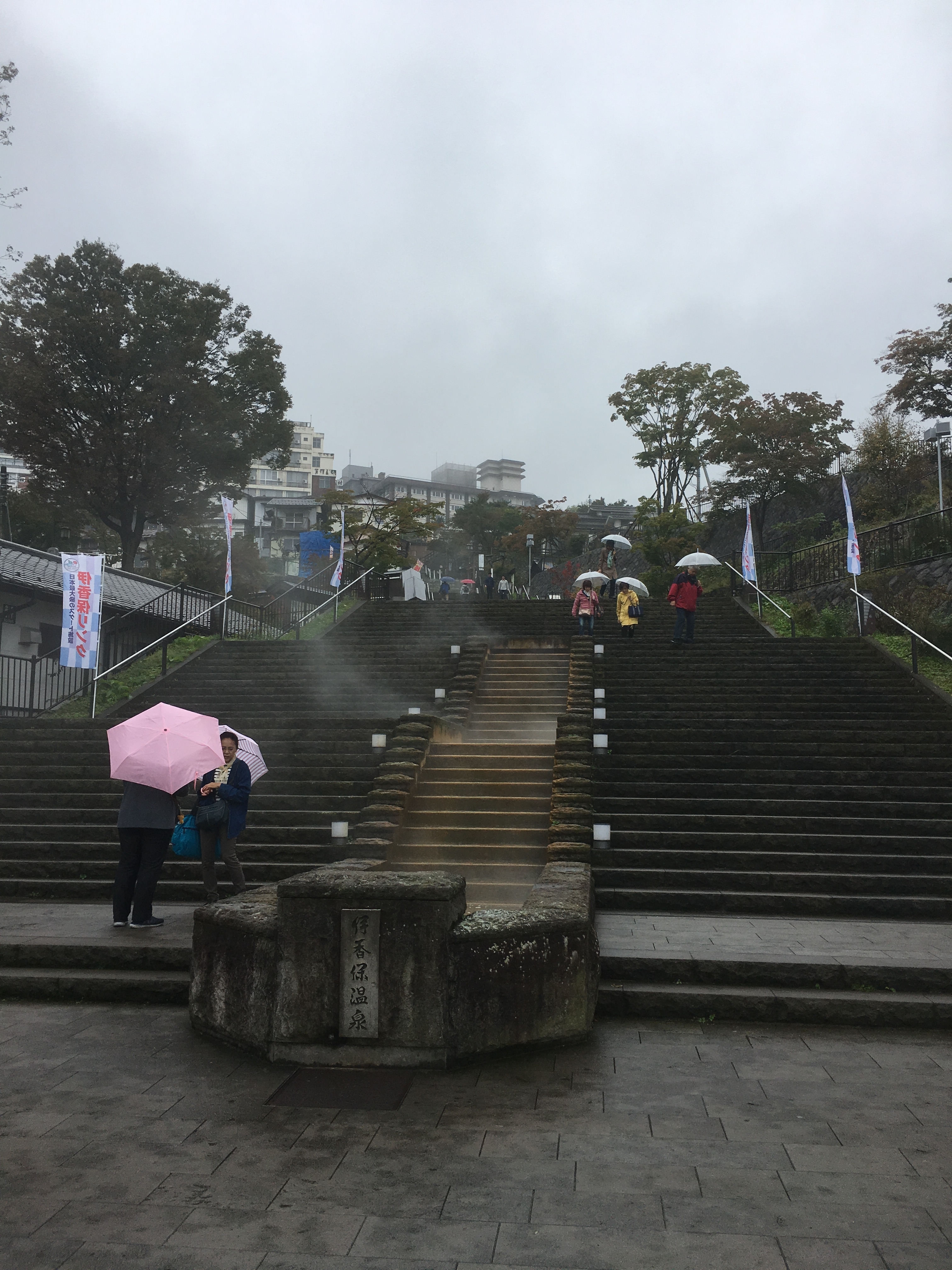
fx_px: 1063
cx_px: 476
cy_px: 635
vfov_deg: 61.7
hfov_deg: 48.2
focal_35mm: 29
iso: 25
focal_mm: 4.15
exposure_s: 1/725
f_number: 2.2
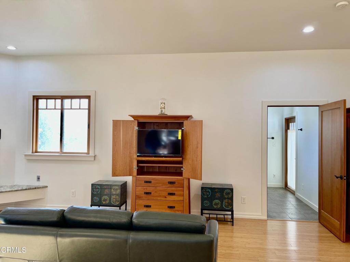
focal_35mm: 25
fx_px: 253
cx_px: 175
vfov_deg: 54.9
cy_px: 131
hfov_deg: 69.4
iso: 100
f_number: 1.6
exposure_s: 1/120
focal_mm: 5.1
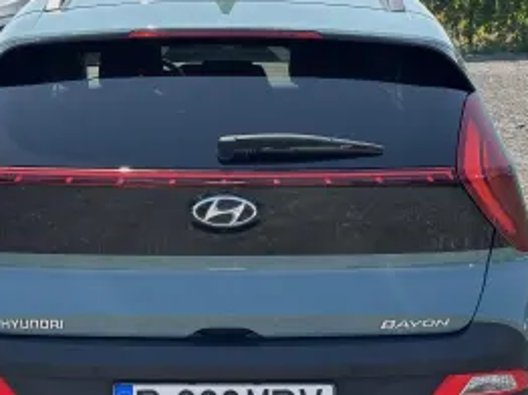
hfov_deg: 29.4
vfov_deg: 22.2
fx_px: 1006
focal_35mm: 66
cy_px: 244
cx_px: 226
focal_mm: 6.86
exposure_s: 1/1073
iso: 64
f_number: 1.78
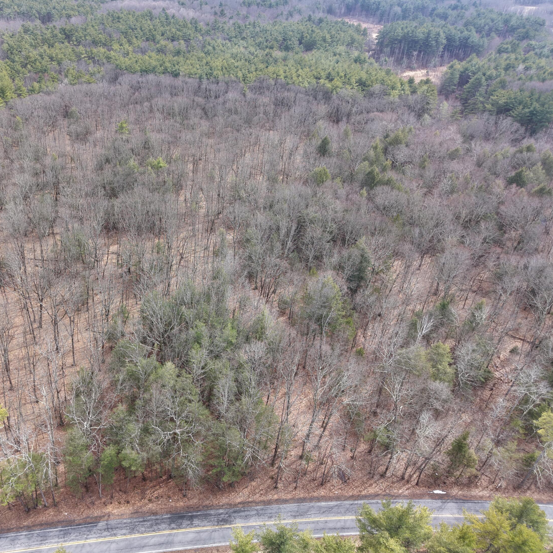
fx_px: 524
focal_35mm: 29
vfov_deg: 55.6
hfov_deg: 54.4
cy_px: 271
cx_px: 179
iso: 100
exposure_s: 1/725
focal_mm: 8.67
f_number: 1.8
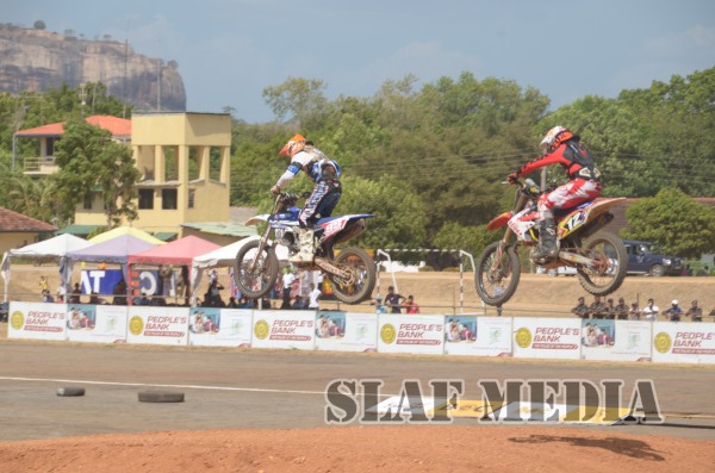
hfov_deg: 10.2
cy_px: 236
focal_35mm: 202
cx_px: 358
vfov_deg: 6.7
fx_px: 4012
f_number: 9
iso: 200
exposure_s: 1/500
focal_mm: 135
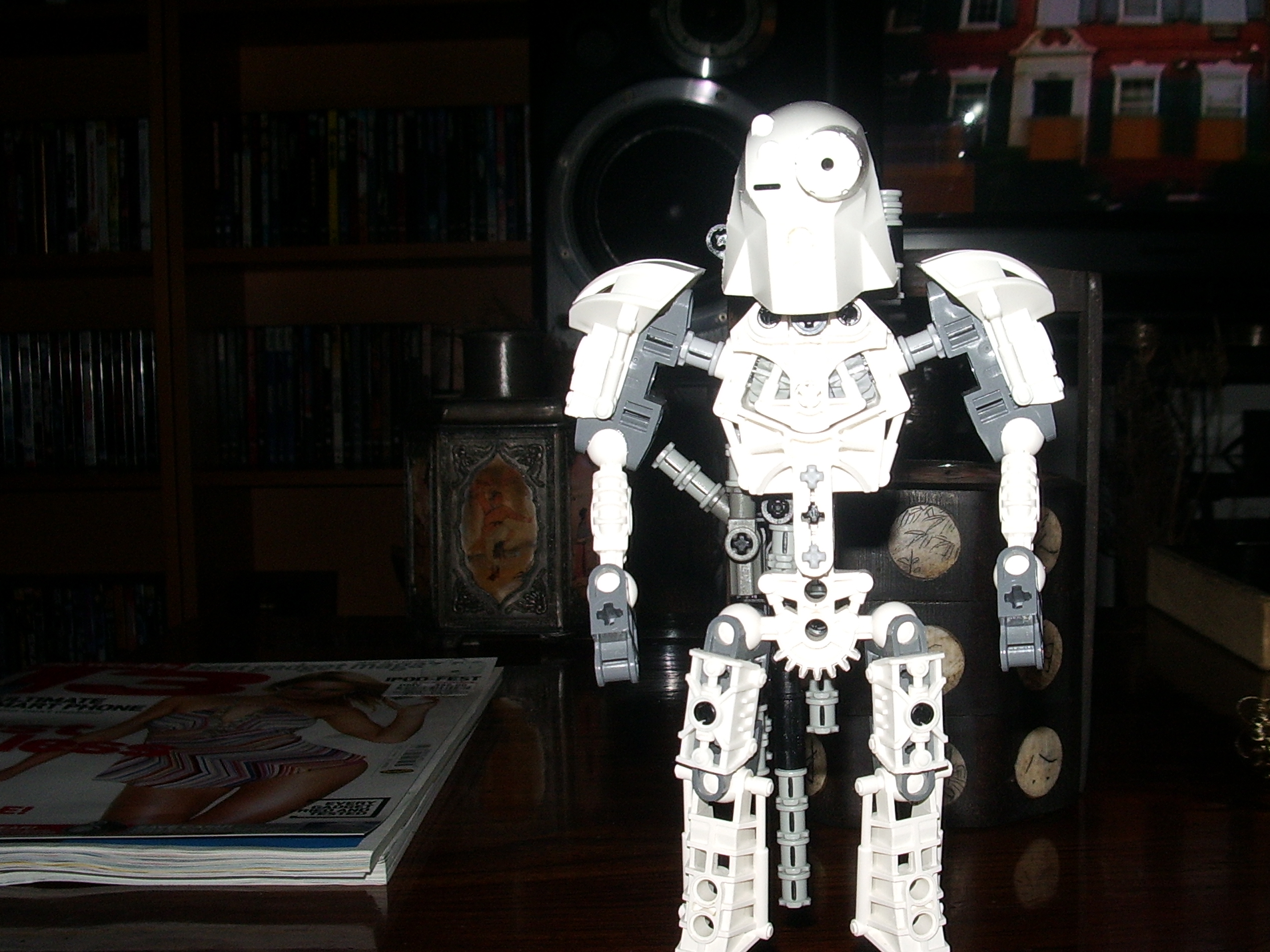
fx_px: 1725
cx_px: 757
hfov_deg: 40.3
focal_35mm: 47
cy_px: 543
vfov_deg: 30.8
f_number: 4.3
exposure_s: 1/40
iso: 100
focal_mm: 5.8
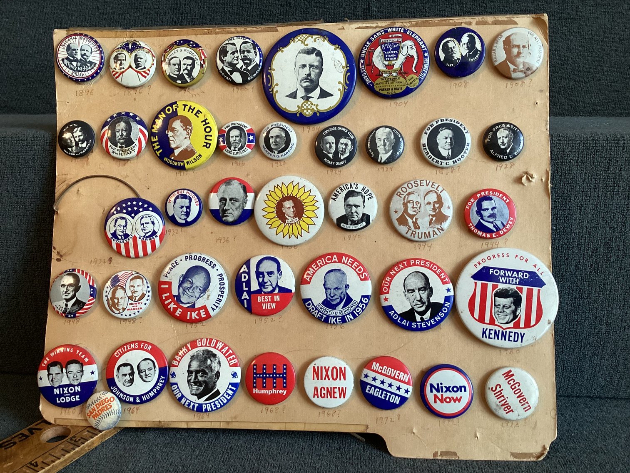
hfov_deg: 58.3
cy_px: 236
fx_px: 564
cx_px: 315
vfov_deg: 45.4
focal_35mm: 31
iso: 160
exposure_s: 1/50
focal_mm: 3.3
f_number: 2.4
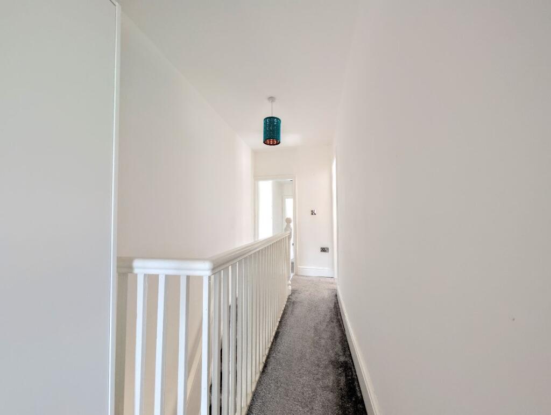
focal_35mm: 12
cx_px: 276
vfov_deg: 94.6
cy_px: 208
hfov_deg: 110.5
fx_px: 191
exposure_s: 1/15
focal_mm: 2.02
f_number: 1.7
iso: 57
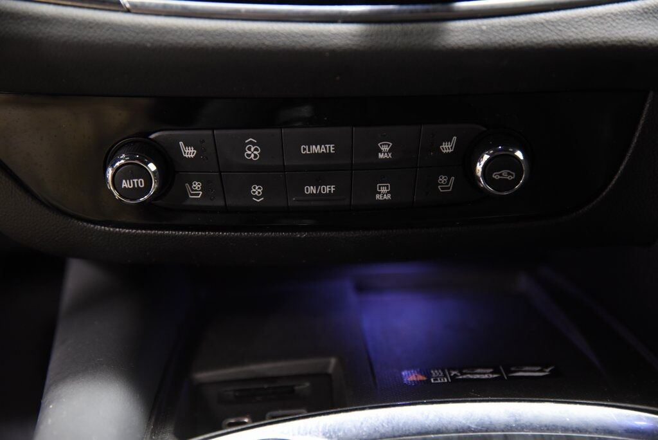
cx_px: 329
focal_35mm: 70
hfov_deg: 28.8
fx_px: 1280
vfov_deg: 19.5
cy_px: 220
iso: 2500
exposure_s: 1/15
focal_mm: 70
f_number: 4
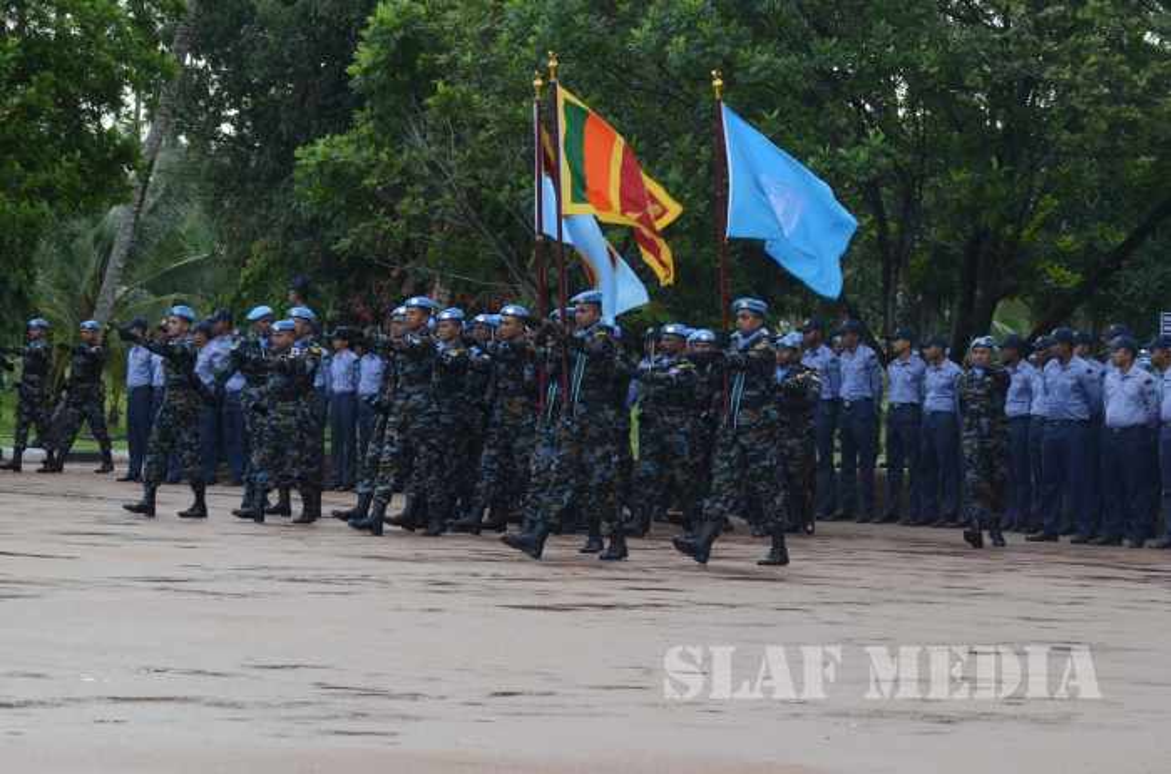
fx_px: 5354
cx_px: 586
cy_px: 387
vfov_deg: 8.3
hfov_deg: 12.5
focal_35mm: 165
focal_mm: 110
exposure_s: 1/125
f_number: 8
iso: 160
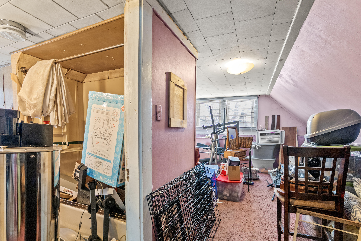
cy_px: 120
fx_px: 160
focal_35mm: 16
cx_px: 180
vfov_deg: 73.7
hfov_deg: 96.7
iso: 640
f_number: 8
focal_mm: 16
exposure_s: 1/6
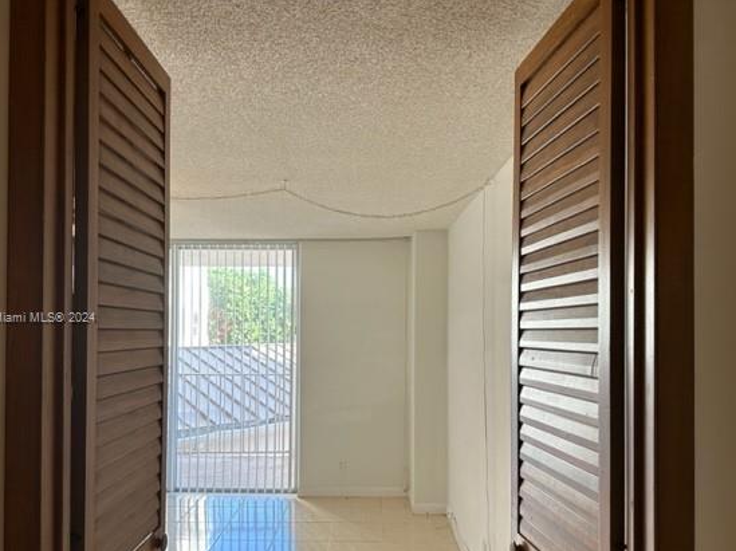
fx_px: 595
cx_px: 339
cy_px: 319
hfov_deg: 63.4
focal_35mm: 28
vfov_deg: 49.5
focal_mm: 6.86
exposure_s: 1/157
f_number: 1.78
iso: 64
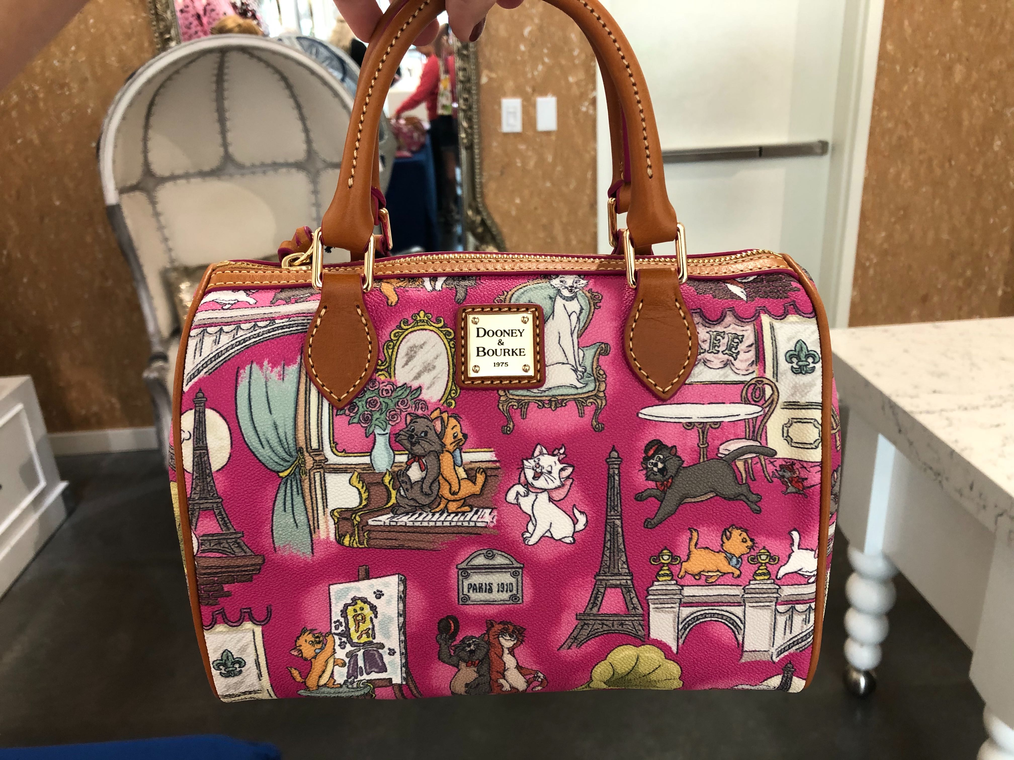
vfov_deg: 49.7
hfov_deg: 63.4
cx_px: 507
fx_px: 820
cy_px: 380
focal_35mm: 28
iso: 32
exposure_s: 1/30
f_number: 1.8
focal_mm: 3.99
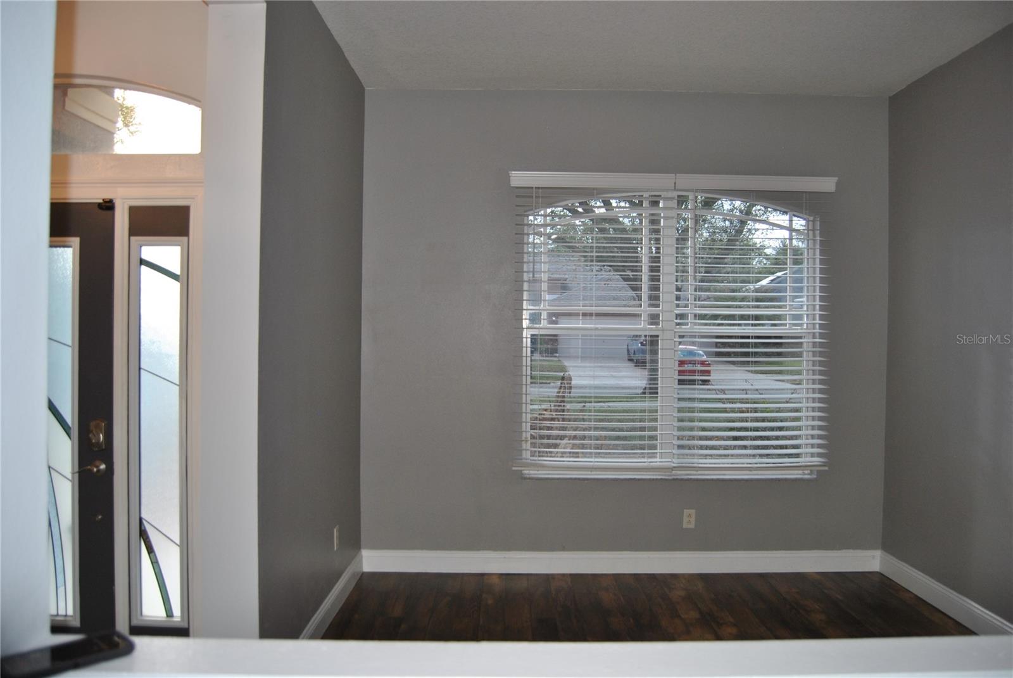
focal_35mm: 27
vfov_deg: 48.0
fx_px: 760
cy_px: 339
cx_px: 506
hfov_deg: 67.3
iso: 200
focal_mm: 18
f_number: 3.5
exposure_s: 1/60
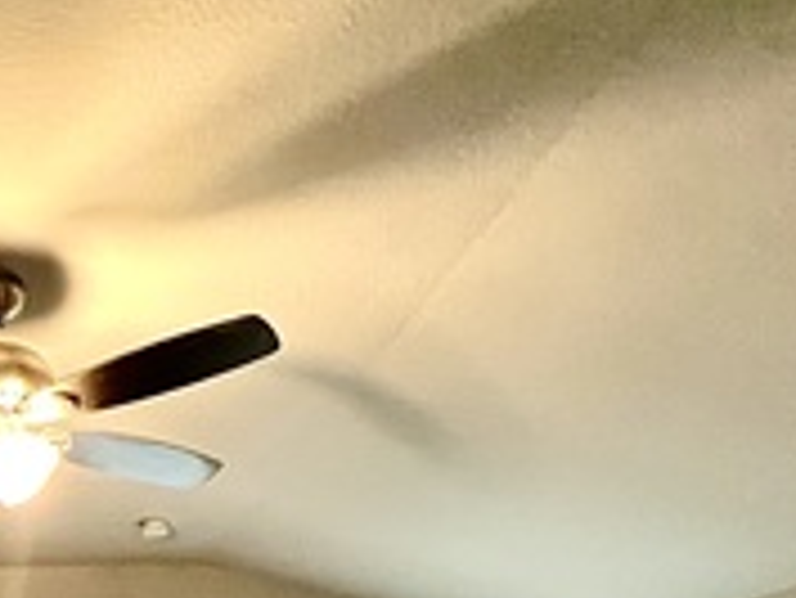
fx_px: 1082
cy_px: 998
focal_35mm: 47
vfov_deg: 22.4
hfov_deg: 34.8
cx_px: -76
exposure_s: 1/60
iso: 500
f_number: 1.8
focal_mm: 1.57
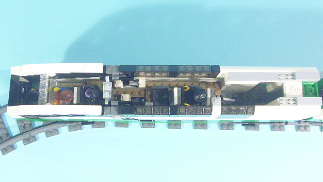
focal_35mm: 39
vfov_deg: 30.4
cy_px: 85
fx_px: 334
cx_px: 164
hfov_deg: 51.6
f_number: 3.5
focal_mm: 6.3
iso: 800
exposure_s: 1/20
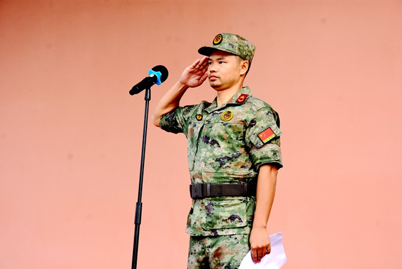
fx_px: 1173
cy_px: 134
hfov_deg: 19.4
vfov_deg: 13.1
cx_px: 201
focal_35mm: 105
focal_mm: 70
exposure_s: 1/320
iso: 800
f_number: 8
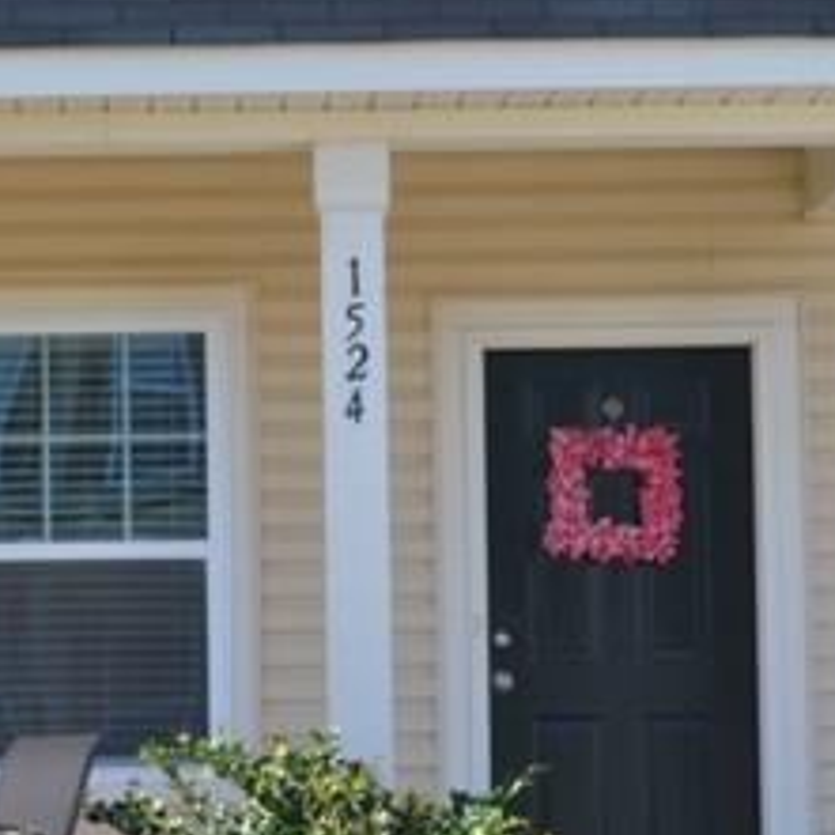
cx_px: 110
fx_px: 3527
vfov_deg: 13.5
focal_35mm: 129
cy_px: 535
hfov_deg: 13.4
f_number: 6.3
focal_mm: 35
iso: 100
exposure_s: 1/160
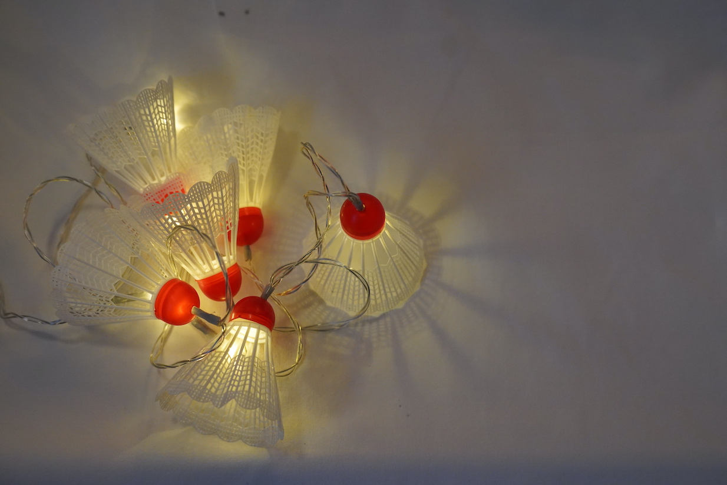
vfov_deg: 19.5
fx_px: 1414
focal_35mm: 70
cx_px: 364
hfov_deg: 28.8
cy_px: 242
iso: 5000
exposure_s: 1/1250
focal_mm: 70
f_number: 4.5
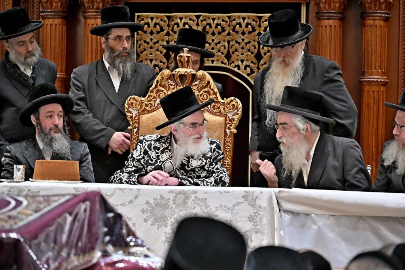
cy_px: 135
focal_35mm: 120
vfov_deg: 11.4
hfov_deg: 17.1
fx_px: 1350
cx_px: 202
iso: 1250
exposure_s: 1/250
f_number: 4
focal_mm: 120
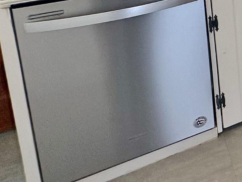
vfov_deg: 22.0
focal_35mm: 56
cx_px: 428
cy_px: -86
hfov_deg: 22.1
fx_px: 392
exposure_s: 1/120
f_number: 2.2
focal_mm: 2.22
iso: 125
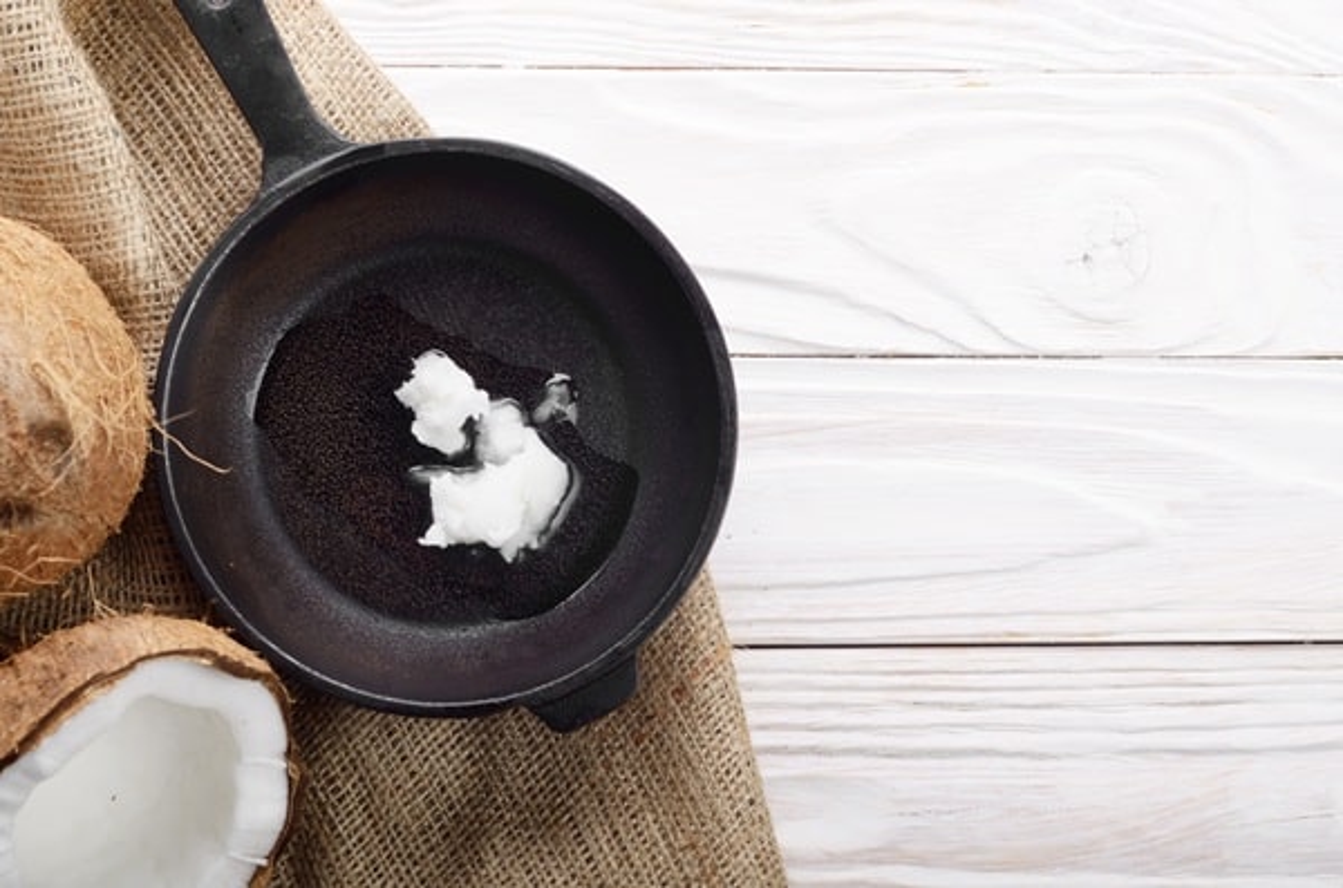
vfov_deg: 18.1
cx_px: 672
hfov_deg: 27.1
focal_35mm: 75
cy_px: 444
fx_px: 2791
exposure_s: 1/250
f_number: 7.1
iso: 100
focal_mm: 50
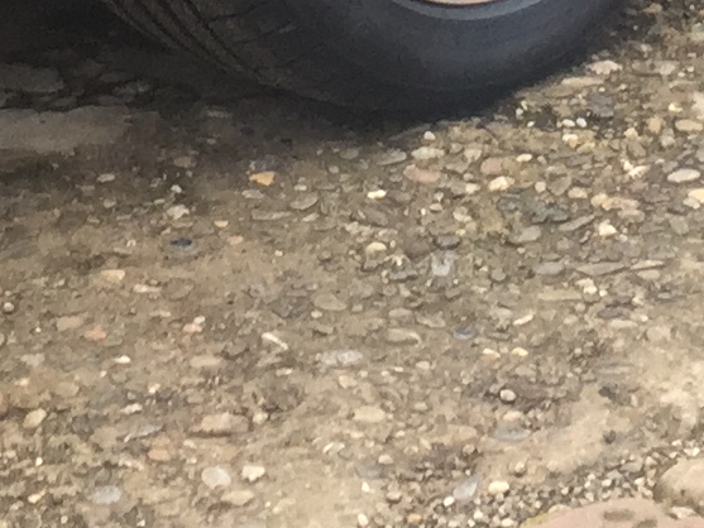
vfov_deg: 8.1
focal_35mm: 170
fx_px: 3458
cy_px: -696
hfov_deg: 11.6
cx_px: 474
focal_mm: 4.15
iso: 50
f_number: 2.2
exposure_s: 1/100
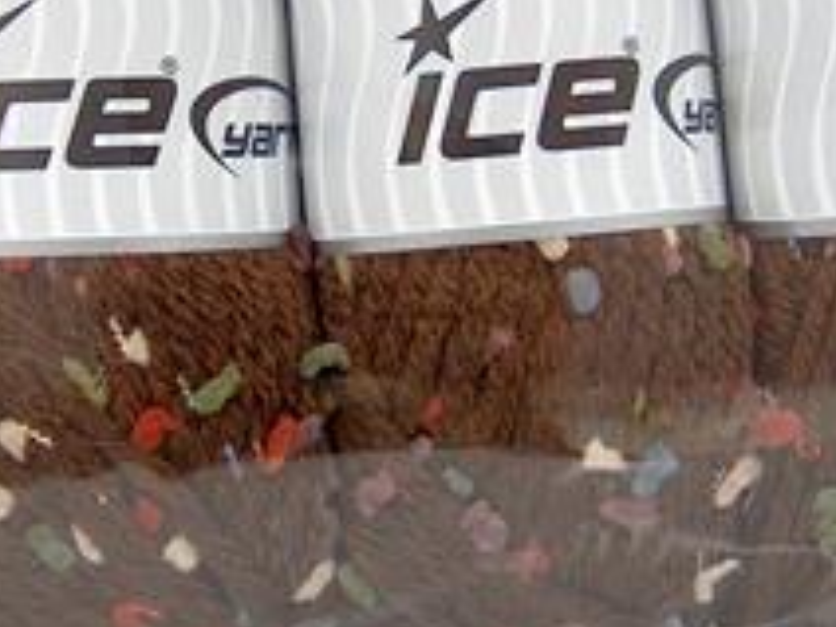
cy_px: 104
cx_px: 189
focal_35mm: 83
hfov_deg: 23.3
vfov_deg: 17.6
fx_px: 2005
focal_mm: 8.96
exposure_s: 1/28.6
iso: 200
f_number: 2.8
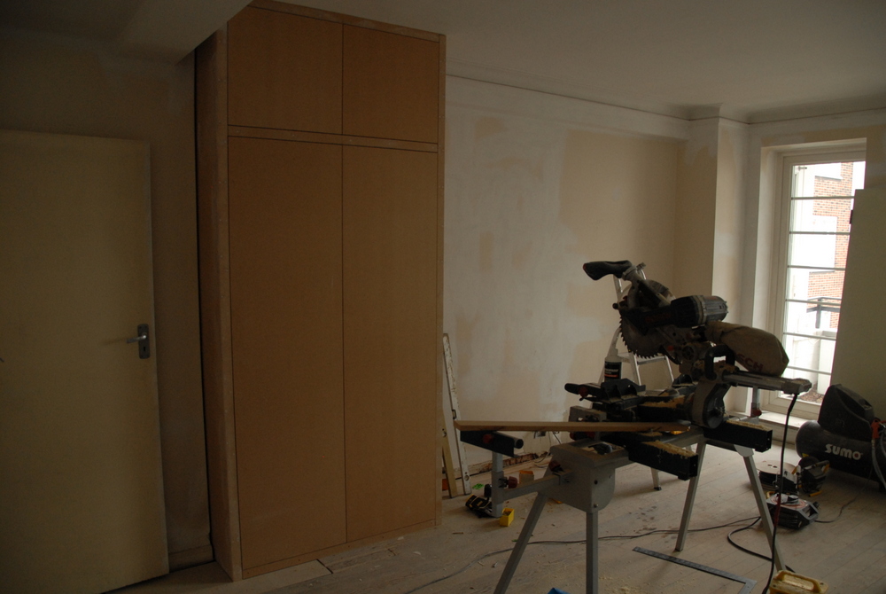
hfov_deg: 67.3
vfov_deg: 48.1
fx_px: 665
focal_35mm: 27
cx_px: 443
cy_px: 297
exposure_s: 1/20
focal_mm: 18
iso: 500
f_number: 3.5
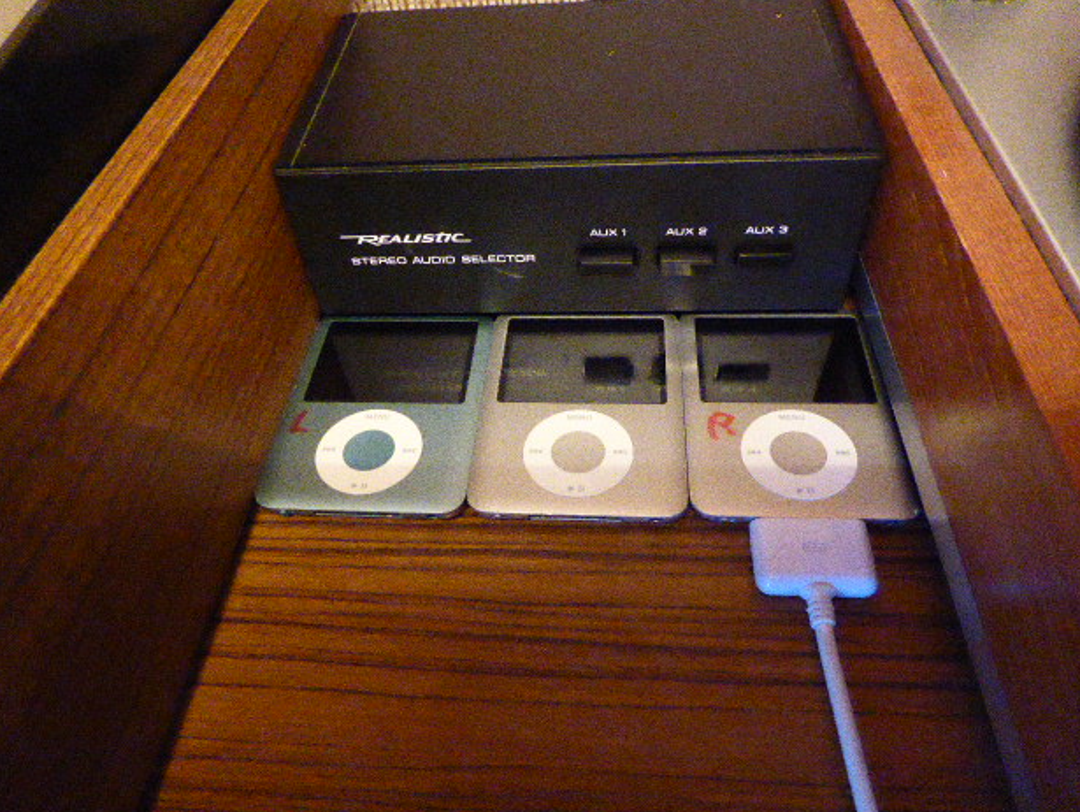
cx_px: 525
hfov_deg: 67.3
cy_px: 417
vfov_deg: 53.1
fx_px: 812
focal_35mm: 26
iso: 3200
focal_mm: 4.3
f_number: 3.3
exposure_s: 1/60
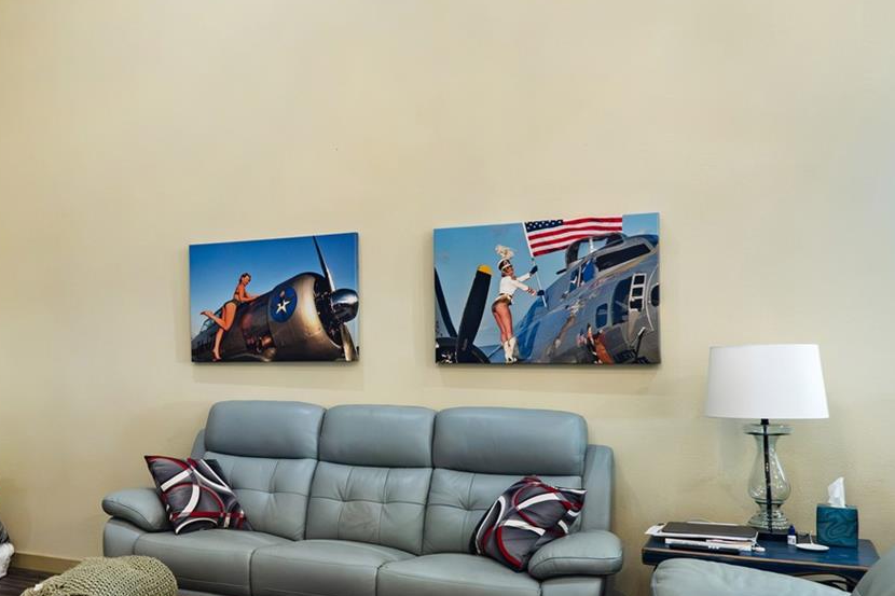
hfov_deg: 49.2
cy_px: 343
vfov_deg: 35.9
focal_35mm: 37
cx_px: 191
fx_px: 920
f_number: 4
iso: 500
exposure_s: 1/50
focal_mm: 10
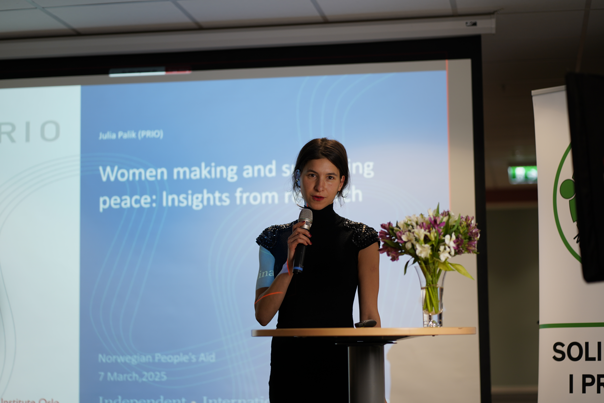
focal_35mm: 85
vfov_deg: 16.1
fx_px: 1426
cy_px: 202
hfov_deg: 23.9
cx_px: 302
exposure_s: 1/125
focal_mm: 85
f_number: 1.8
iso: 125
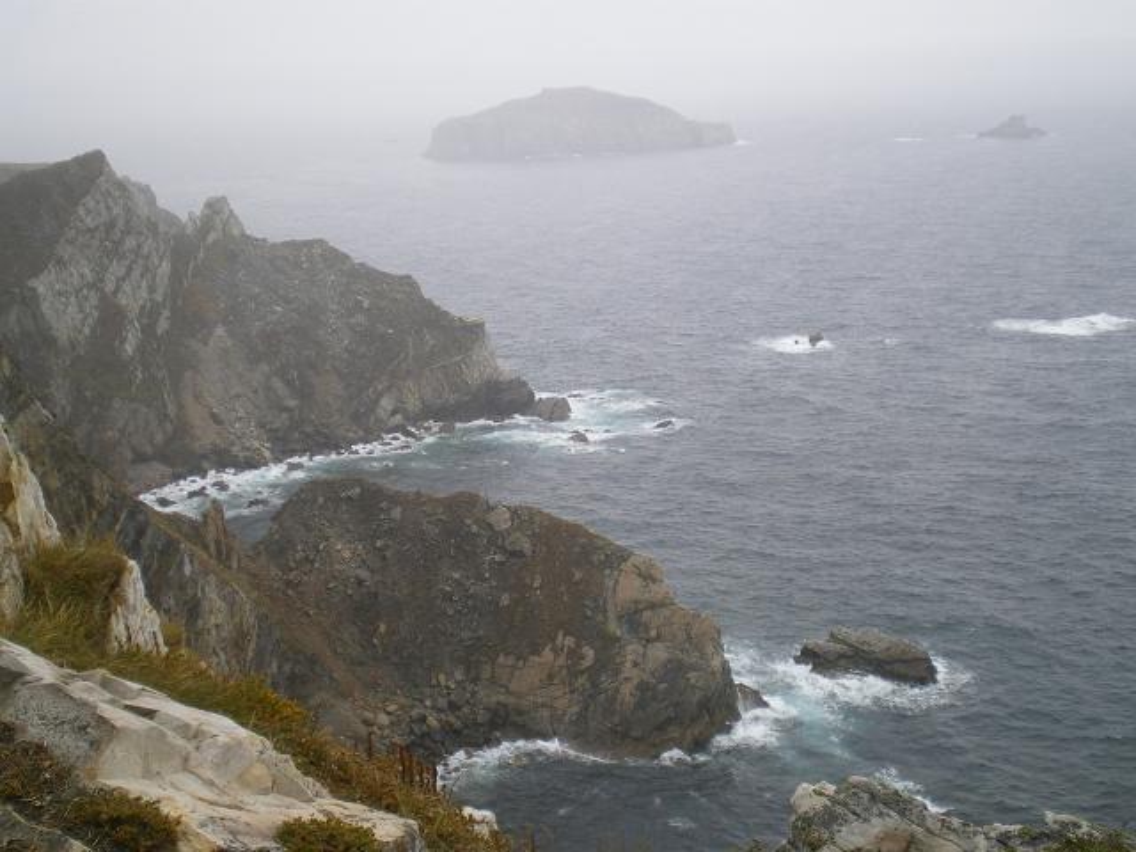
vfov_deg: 29.1
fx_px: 1641
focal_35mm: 50
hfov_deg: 38.2
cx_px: 568
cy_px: 426
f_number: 3.7
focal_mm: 8.4
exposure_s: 1/125
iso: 64
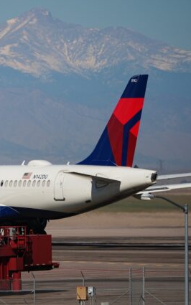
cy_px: 152
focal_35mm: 717
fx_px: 5966
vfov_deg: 2.9
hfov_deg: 1.8
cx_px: -17
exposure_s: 1/2500
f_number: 6.3
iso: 200
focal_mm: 467
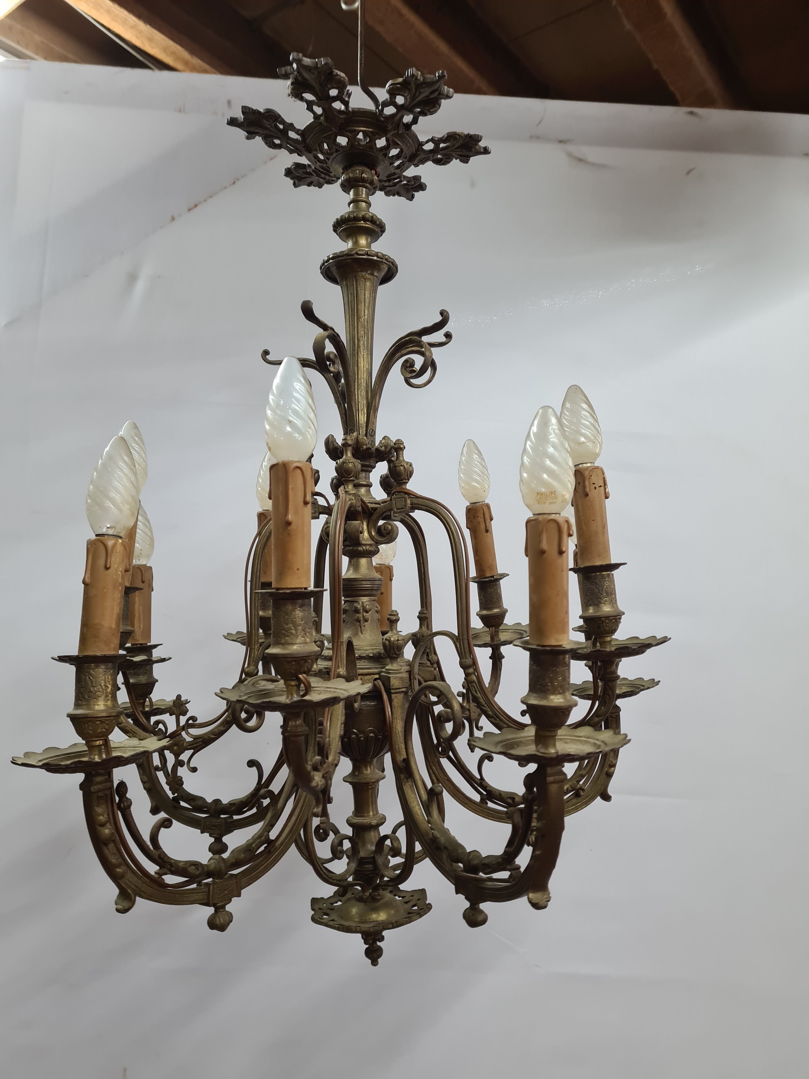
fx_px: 810
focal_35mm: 26
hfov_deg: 53.1
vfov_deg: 67.3
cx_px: 404
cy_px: 540
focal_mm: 5.4
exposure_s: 1/50
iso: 125
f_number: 1.8
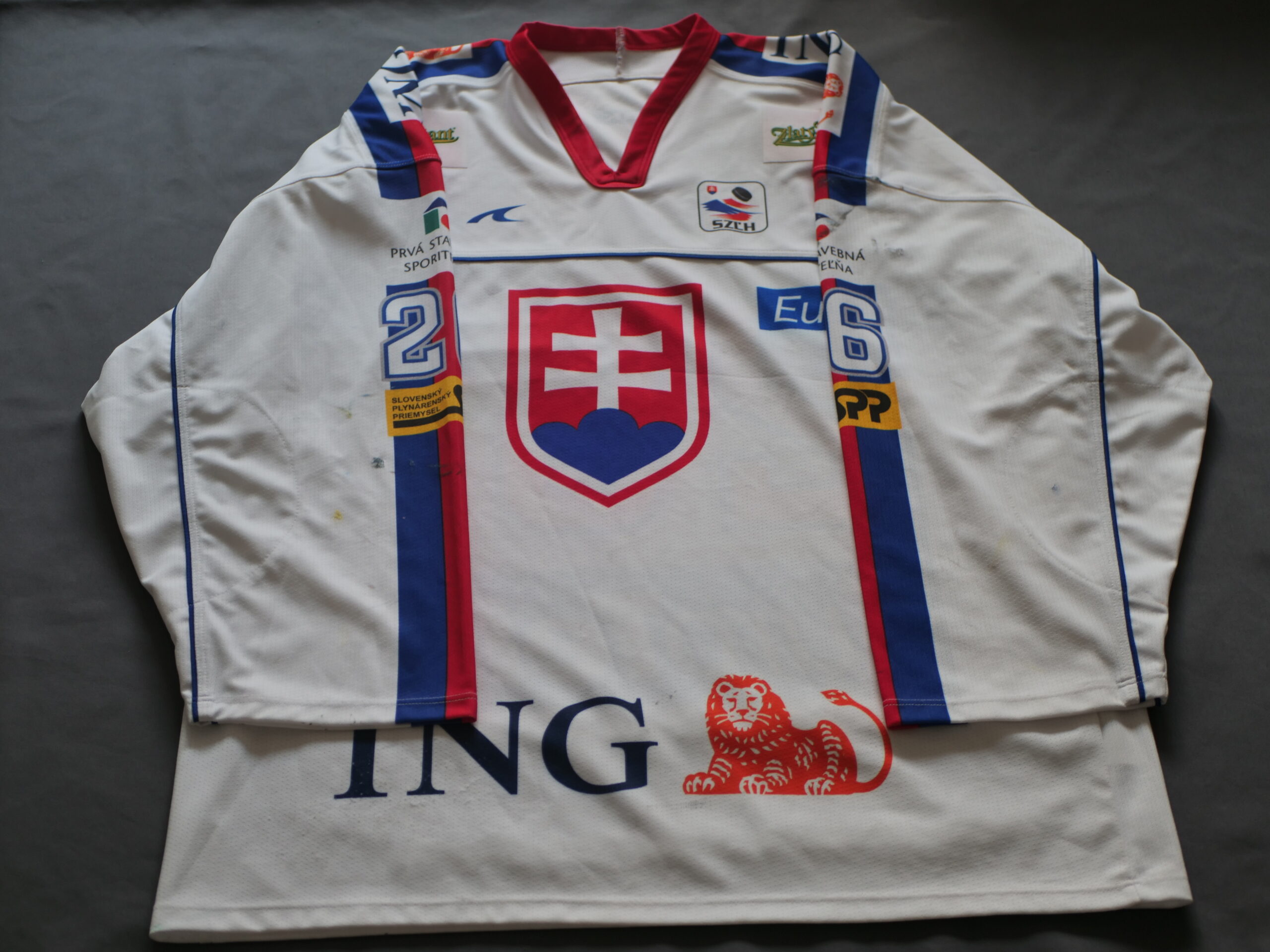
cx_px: 635
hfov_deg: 38.2
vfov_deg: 29.1
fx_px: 1834
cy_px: 476
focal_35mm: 50
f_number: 1.7
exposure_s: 1/80
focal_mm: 25
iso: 200
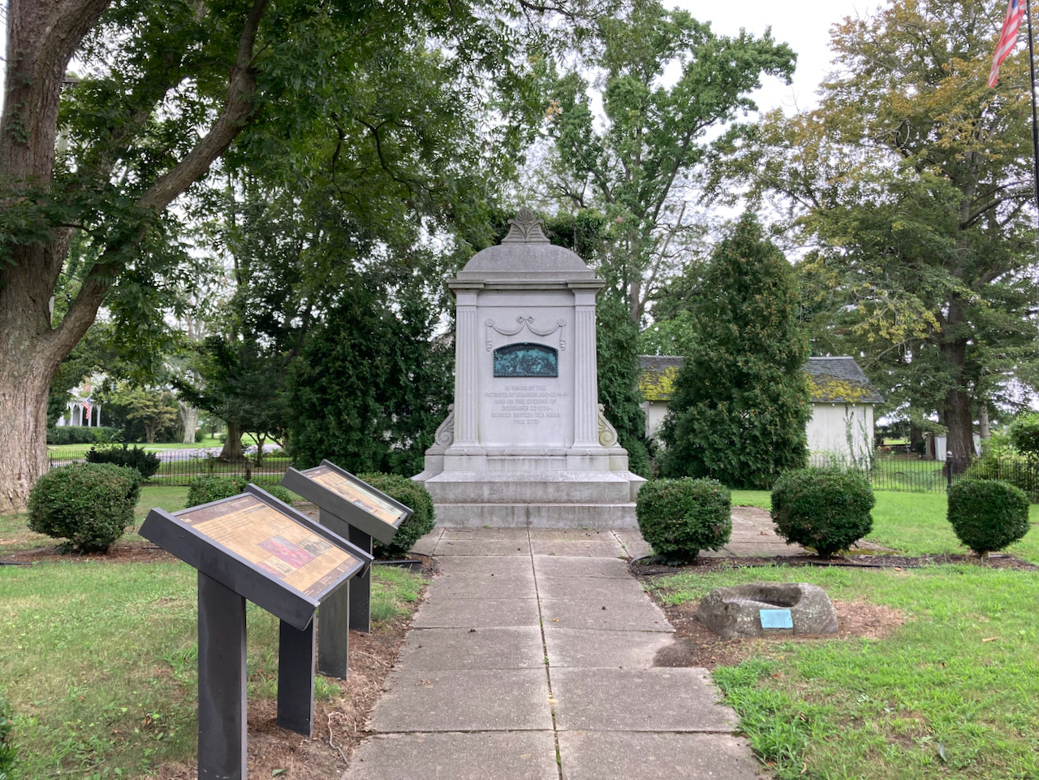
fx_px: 840
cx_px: 520
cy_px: 390
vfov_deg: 49.7
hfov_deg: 63.4
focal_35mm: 28
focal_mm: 3.99
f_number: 1.8
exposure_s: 1/121
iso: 20
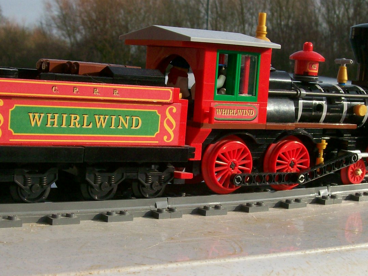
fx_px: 712
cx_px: 175
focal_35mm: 67
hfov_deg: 29.0
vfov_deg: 21.9
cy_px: 156
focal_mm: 7.6
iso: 80
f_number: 5.4
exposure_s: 1/550
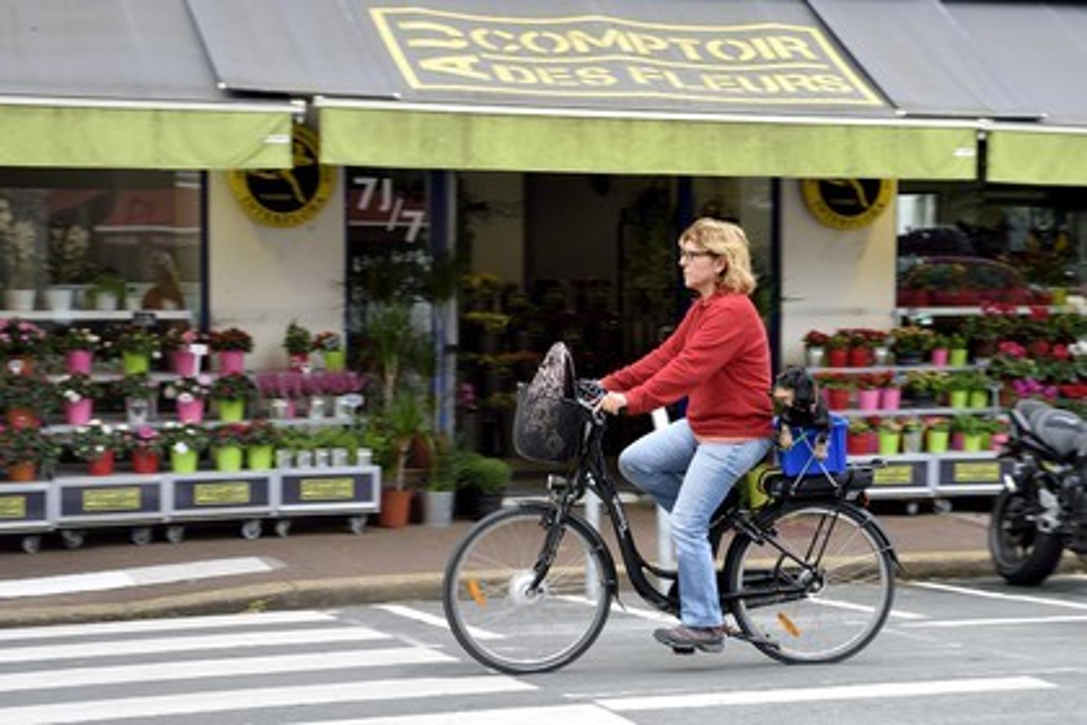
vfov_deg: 19.5
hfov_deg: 28.8
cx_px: 544
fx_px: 2113
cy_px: 362
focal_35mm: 70
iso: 800
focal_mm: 70
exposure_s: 1/160
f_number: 13
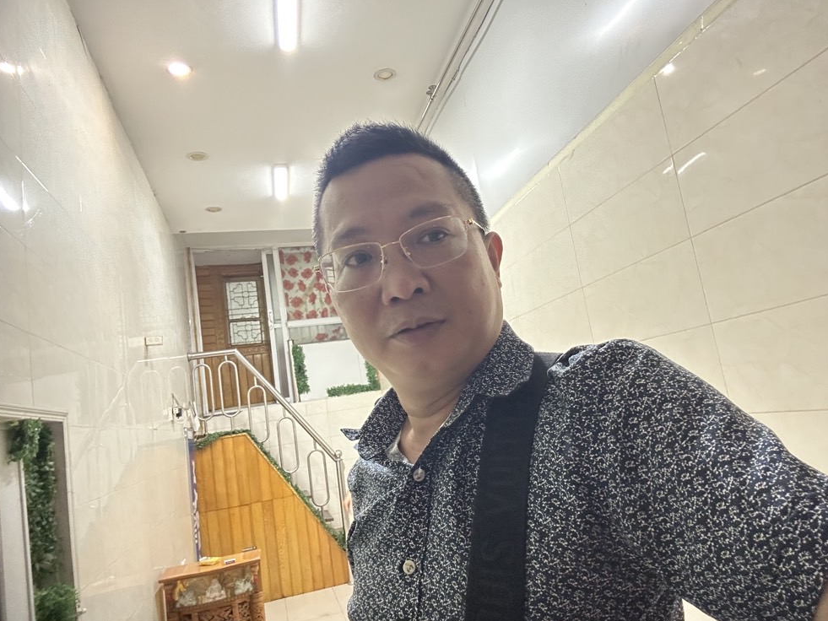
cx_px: 426
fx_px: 574
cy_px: 316
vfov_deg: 56.8
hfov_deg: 71.6
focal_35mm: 24
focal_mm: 2.69
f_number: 1.9
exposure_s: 1/33
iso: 250
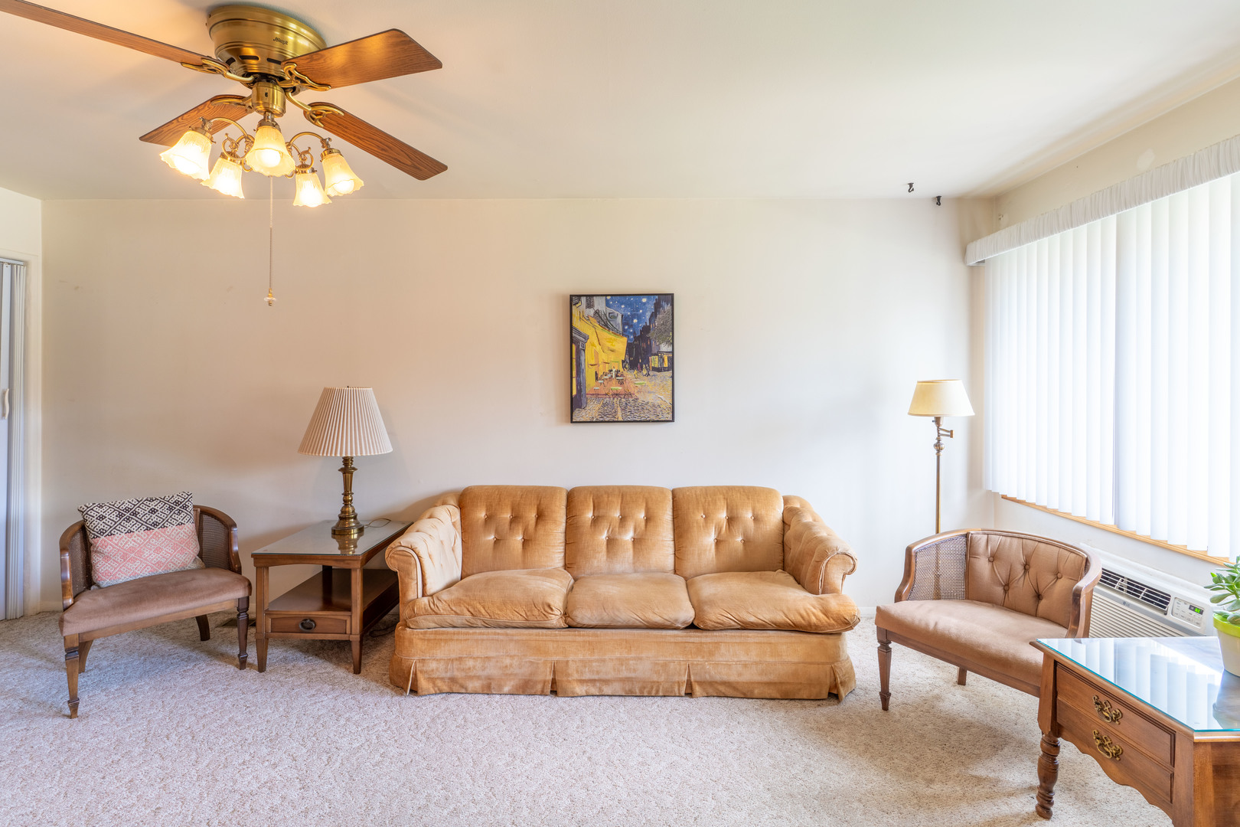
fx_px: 586
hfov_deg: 93.3
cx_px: 620
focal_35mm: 17
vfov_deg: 70.4
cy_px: 414
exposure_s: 1/25
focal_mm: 17
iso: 125
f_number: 8
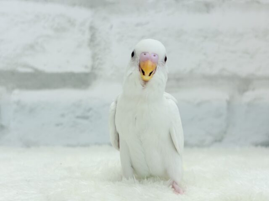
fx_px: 404
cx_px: 134
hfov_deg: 36.8
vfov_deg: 28.0
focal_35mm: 52
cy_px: 100
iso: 64
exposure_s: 1/100
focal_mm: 5.96
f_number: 1.6
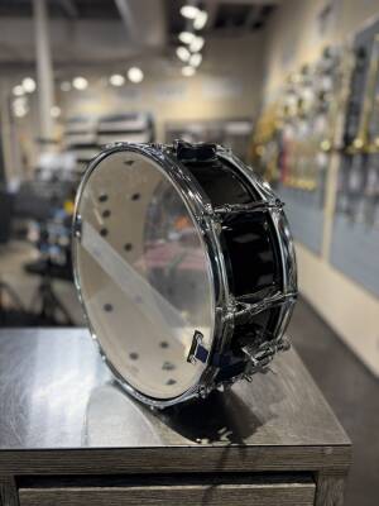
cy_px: 253
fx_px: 380
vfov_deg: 67.3
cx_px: 190
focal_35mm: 26
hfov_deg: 53.1
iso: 125
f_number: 1.6
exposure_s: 1/120
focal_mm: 5.96
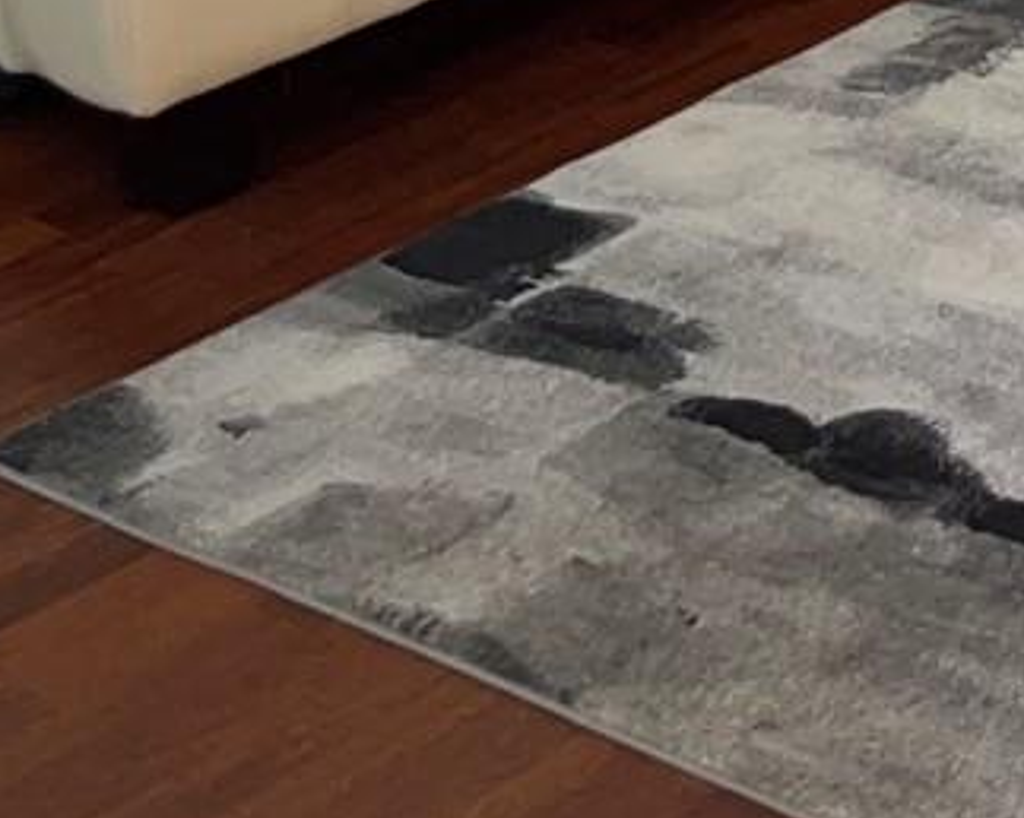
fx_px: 3665
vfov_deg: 11.1
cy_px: -1021
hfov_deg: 13.2
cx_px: 2203
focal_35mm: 121
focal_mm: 5.1
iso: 40
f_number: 1.6
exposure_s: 1/15
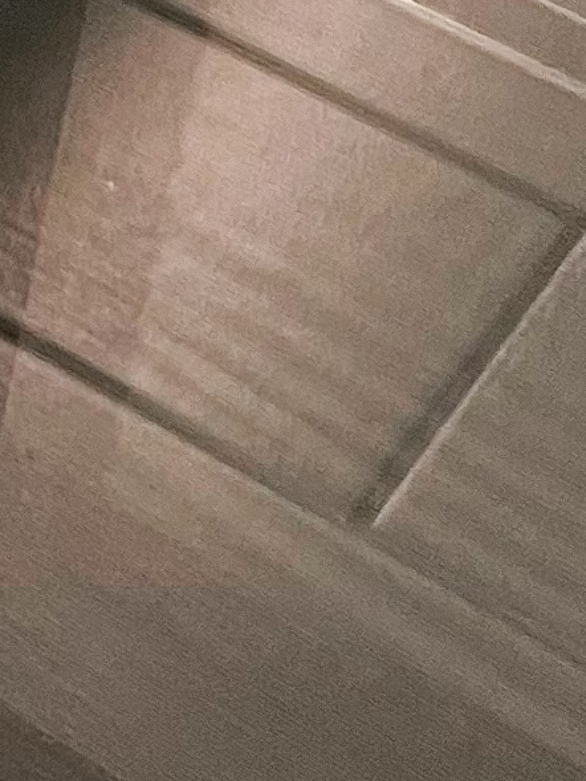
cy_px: -814
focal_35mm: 178
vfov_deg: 10.2
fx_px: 4016
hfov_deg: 7.6
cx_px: -940
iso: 250
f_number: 1.5
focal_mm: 5.7
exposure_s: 1/50
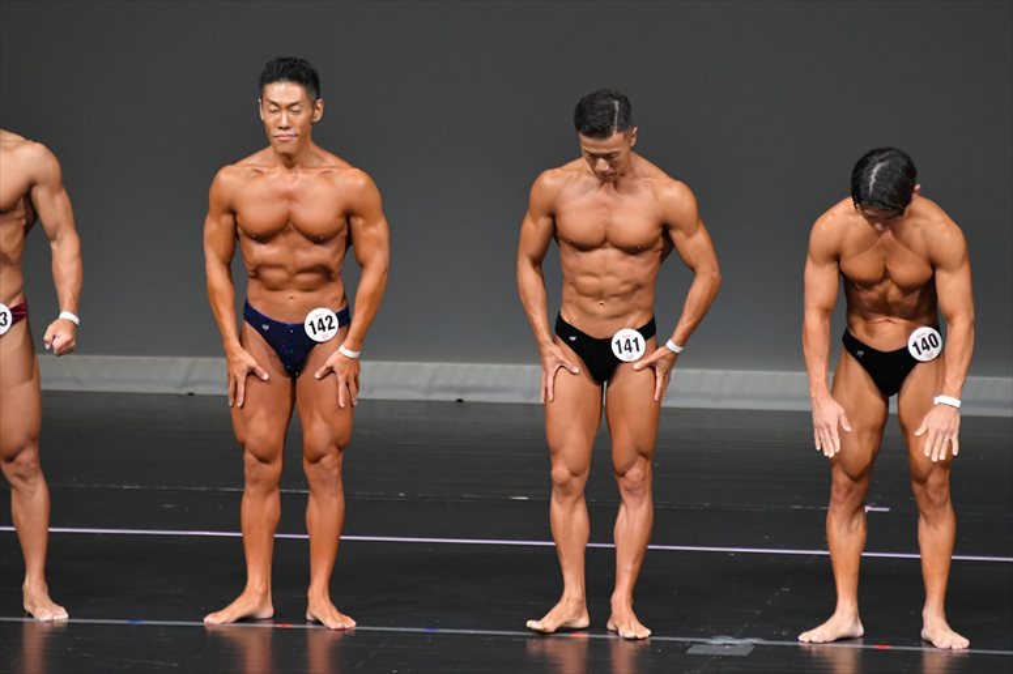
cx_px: 506
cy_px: 337
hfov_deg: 5.5
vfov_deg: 3.7
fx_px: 10547
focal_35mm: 375
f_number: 5.6
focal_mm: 250
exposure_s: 1/400
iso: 4000
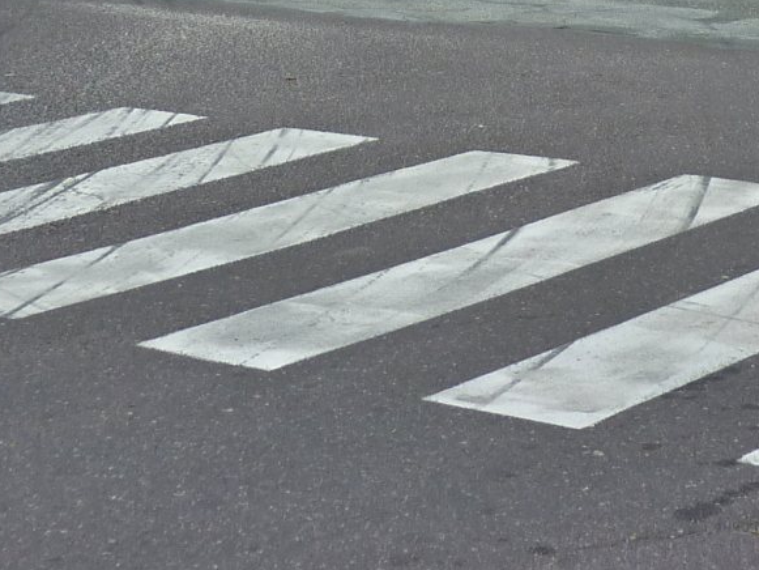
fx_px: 2390
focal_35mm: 109
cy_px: -369
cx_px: 573
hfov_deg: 17.9
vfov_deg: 12.7
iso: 80
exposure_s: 1/500
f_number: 2.8
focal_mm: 5.5
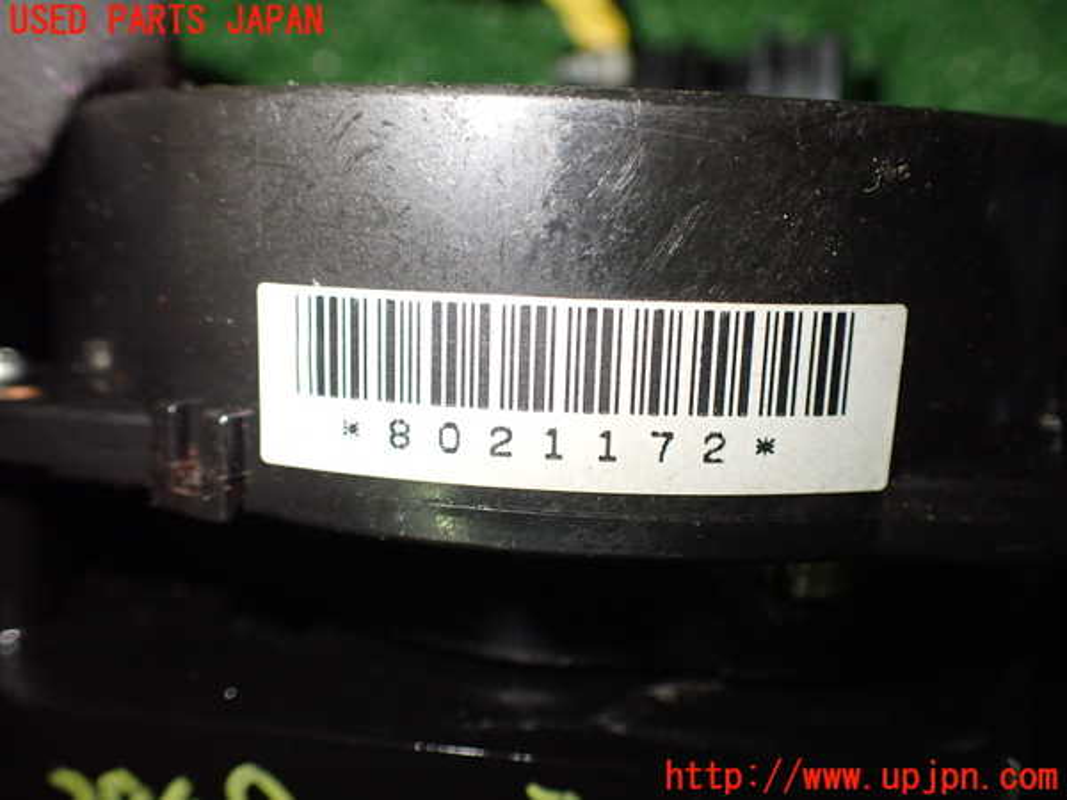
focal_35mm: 30
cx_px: 534
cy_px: 400
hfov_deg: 60.0
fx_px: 925
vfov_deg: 46.8
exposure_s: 1/125
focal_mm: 5.4
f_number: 2.3
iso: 640
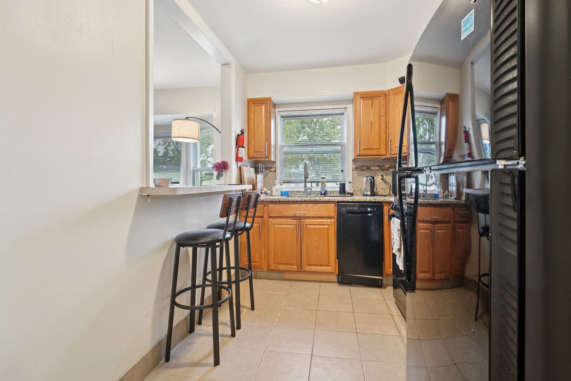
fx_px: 254
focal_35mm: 16
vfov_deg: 73.7
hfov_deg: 96.7
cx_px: 286
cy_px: 190
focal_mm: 16
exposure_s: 1/3.33
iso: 400
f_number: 8
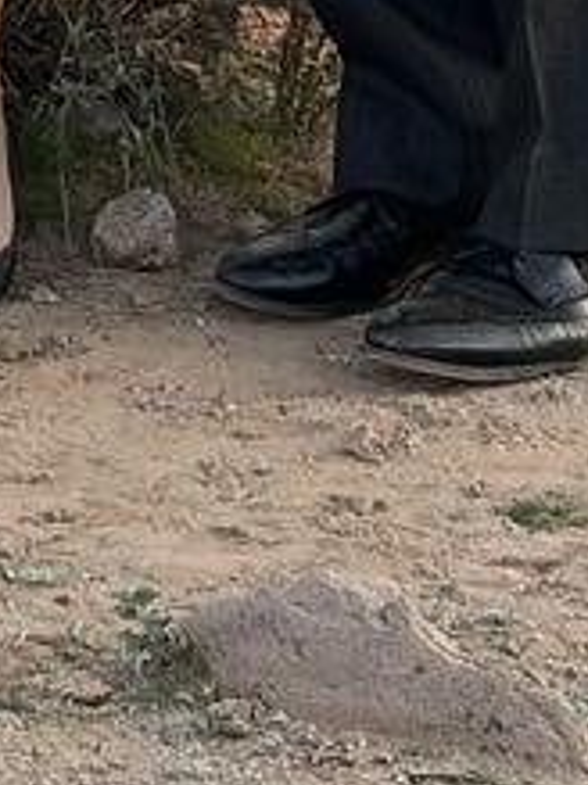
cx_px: -803
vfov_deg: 4.9
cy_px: -1842
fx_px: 8615
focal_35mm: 380
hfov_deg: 3.8
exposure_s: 1/185
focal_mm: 5.96
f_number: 1.6
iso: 40
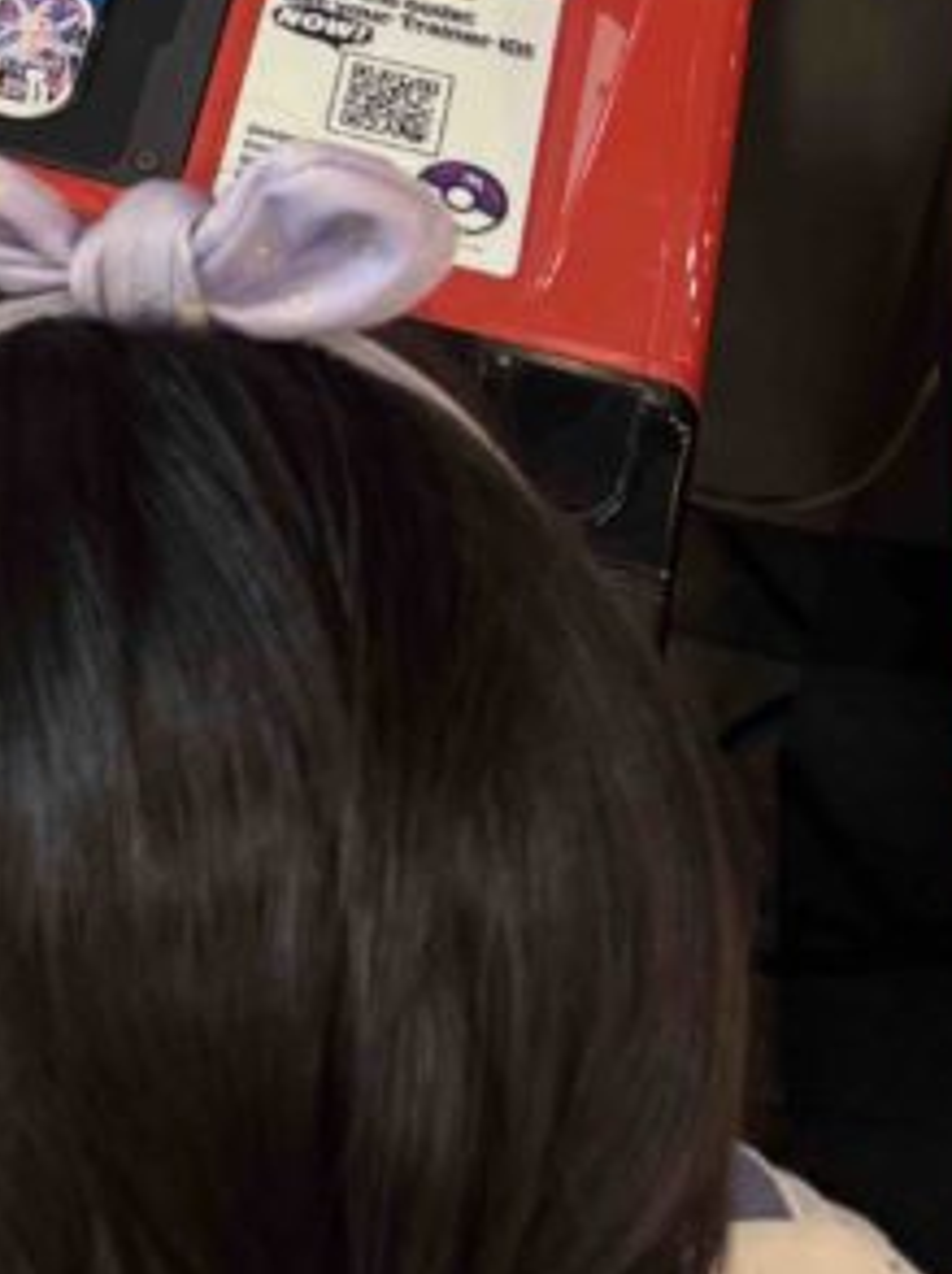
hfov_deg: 16.8
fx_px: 3087
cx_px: -174
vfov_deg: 20.2
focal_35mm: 84
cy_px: -622
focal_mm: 6.76
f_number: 1.78
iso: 200
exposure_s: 1/100
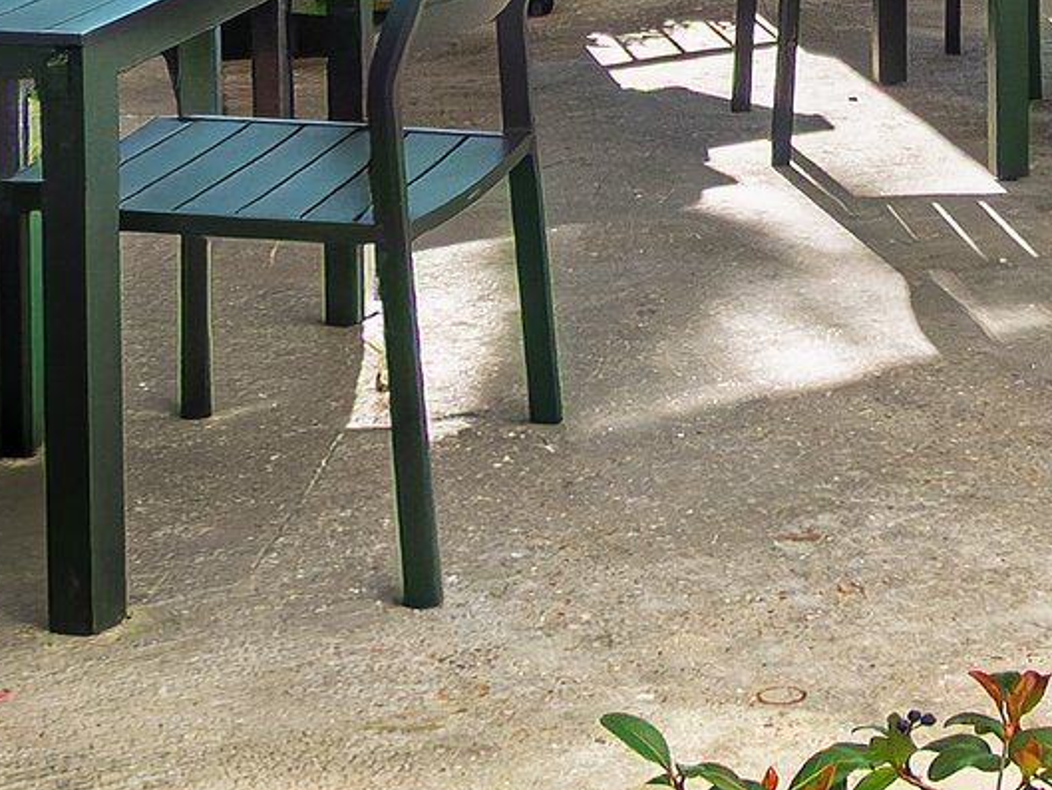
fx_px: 2705
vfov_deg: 15.3
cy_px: -398
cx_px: 1052
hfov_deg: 21.2
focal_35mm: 89
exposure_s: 1/800
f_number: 2.8
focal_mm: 3.58
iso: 100
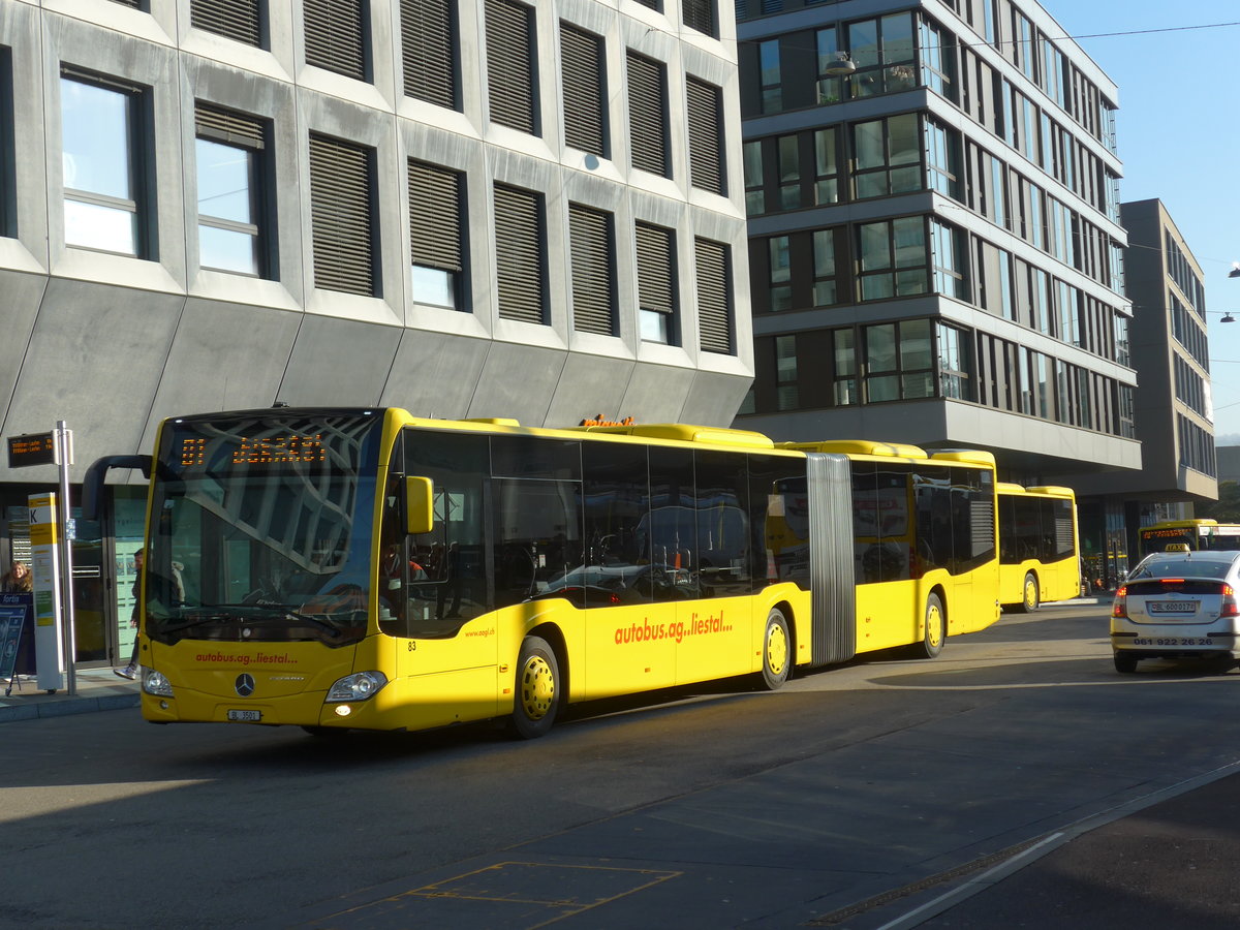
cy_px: 465
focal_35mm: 59
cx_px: 620
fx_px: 2113
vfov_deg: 24.8
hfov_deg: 32.7
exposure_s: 1/800
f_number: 3.5
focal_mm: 12
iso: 80
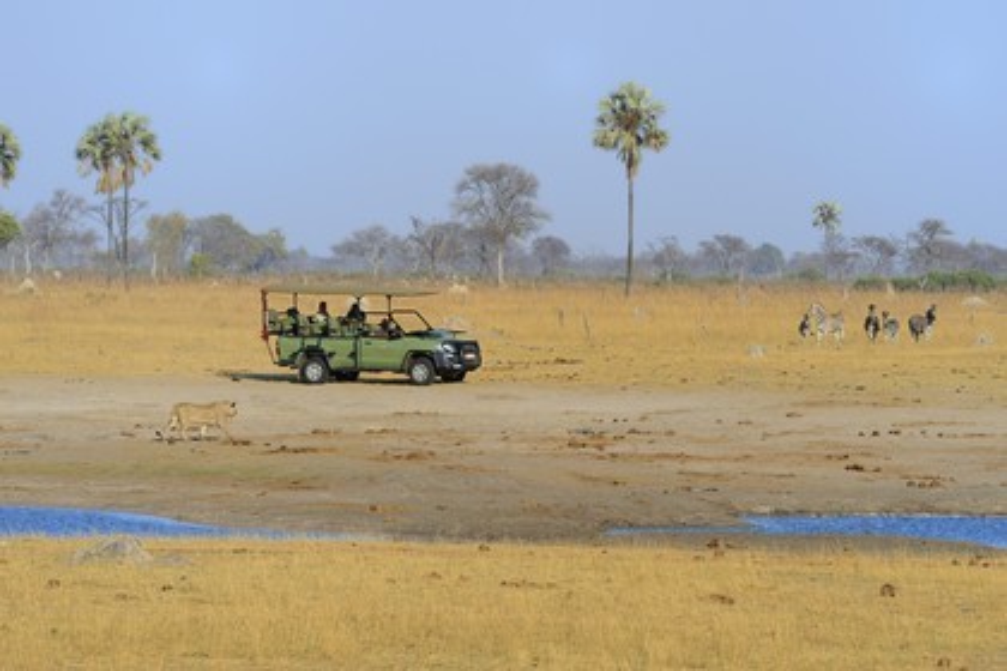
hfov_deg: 7.4
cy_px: 336
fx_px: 7832
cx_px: 504
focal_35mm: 280
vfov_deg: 4.9
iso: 400
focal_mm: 280
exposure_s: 1/500
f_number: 13
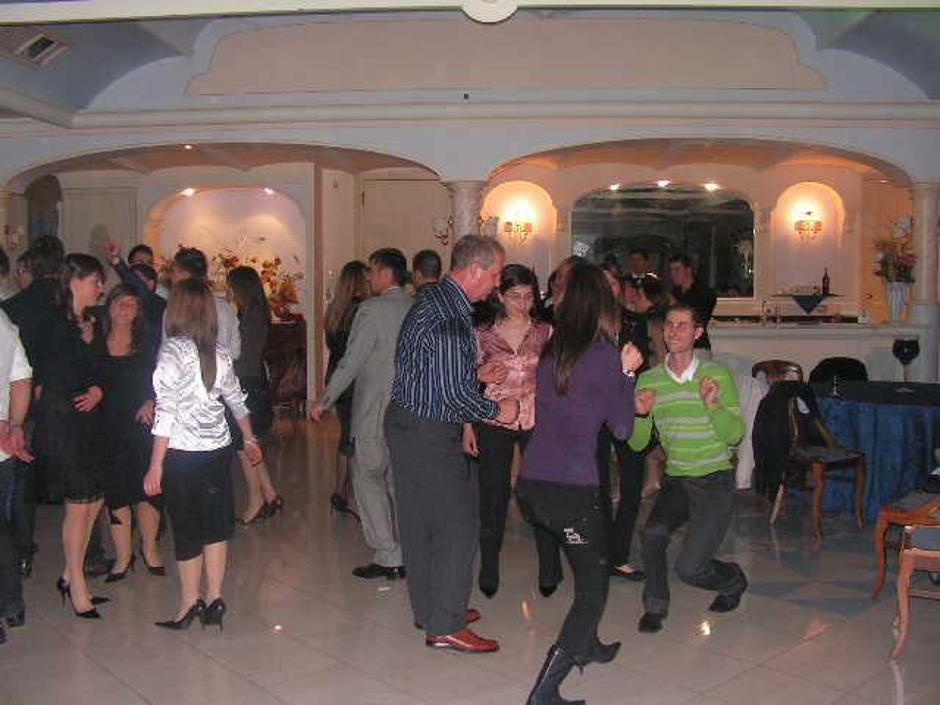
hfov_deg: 51.4
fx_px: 978
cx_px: 470
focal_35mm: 36
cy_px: 352
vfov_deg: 39.7
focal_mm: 6
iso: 200
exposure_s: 1/40
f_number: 3.2
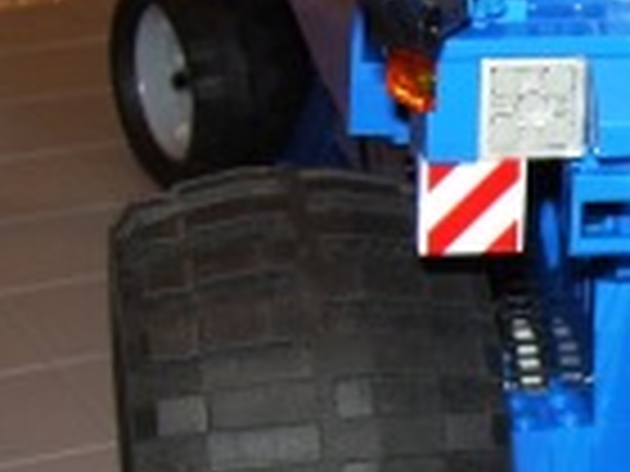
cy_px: 472
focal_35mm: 144
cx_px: 972
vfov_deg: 10.2
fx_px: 2621
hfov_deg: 12.9
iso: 80
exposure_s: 1/60
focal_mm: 7.6
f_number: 3
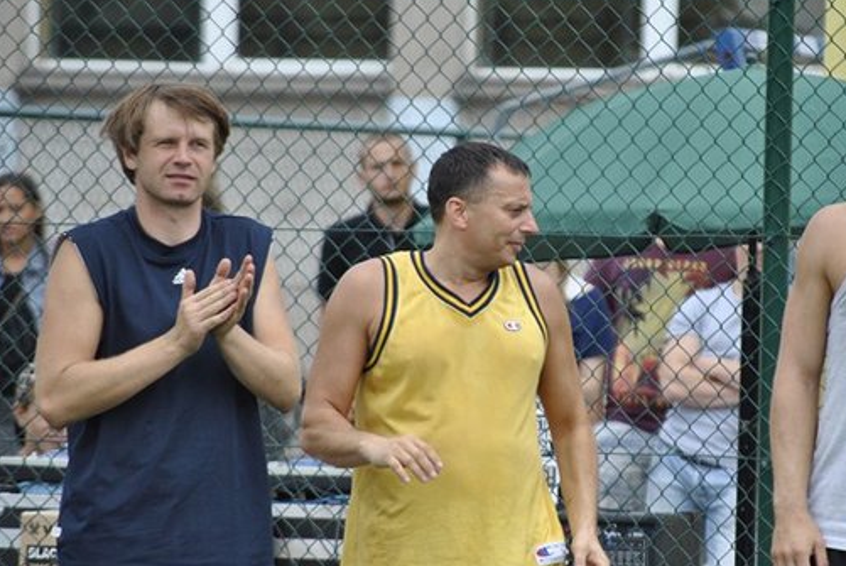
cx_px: 503
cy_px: 342
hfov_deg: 5.3
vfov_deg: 3.5
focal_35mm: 389
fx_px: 9149
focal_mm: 200
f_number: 5.6
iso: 320
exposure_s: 1/500
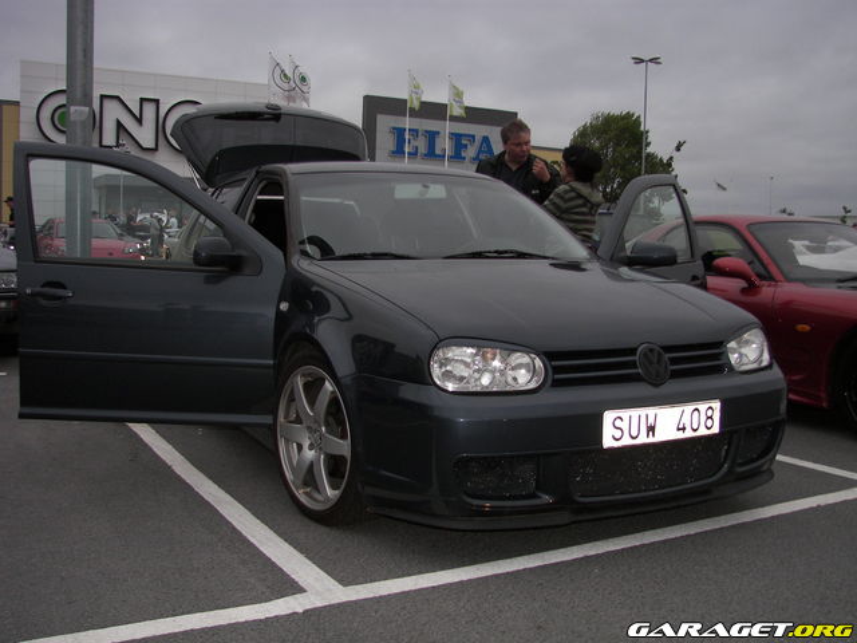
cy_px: 322
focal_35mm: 36
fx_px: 891
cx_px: 428
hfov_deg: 51.4
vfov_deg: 39.7
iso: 64
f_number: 2.8
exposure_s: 1/30
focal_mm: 6
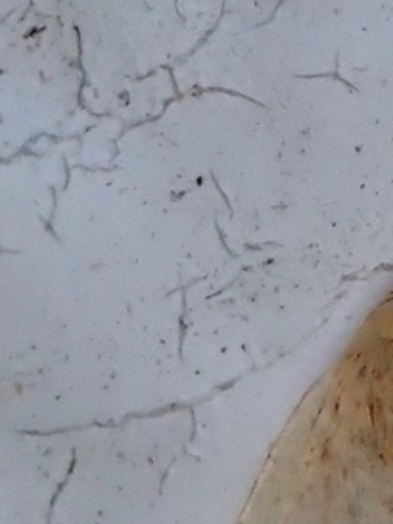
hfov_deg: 4.7
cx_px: 418
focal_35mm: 317
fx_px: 4795
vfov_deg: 6.2
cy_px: 616
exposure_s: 1/400
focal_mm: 18
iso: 100
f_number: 6.3
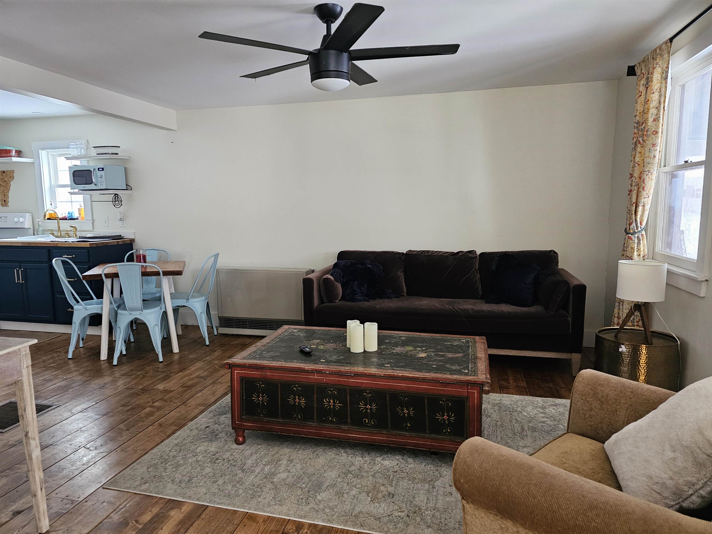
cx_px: 356
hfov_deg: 73.9
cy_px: 267
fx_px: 473
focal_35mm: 23
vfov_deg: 58.9
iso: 800
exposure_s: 1/60
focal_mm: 6.3
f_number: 1.7
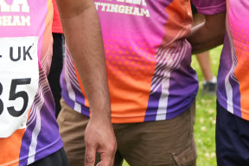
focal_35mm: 124
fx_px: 858
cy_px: -62
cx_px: 223
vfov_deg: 10.8
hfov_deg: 16.3
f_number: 2.8
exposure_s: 1/1000
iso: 250
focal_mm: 35
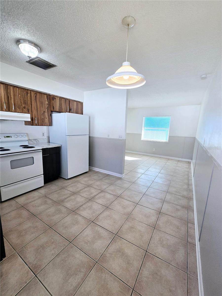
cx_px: 111
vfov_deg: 106.2
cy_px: 148
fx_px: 111
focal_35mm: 13
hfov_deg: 89.9
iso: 80
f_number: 2.2
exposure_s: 1/120
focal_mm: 2.2
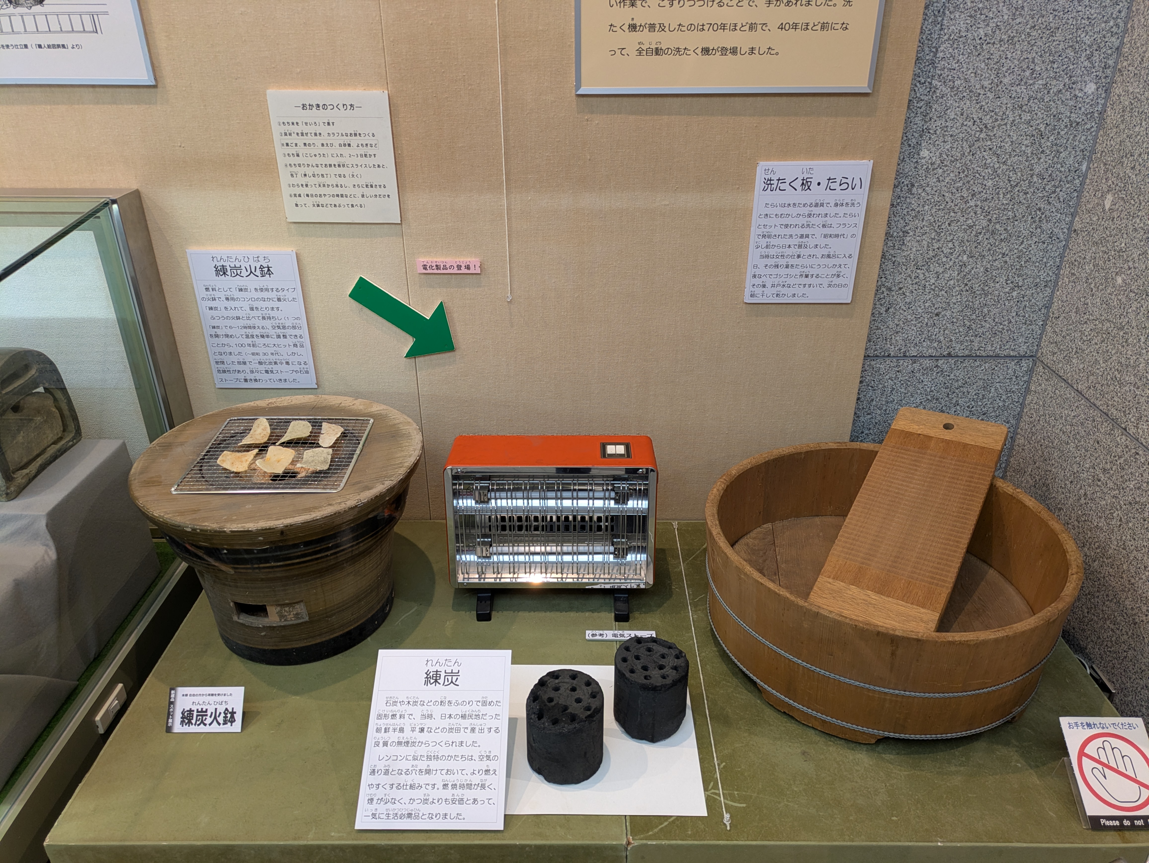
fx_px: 830
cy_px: 432
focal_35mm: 25
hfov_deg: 69.4
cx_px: 574
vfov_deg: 54.9
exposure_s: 1/24
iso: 93
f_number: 1.89
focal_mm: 5.43
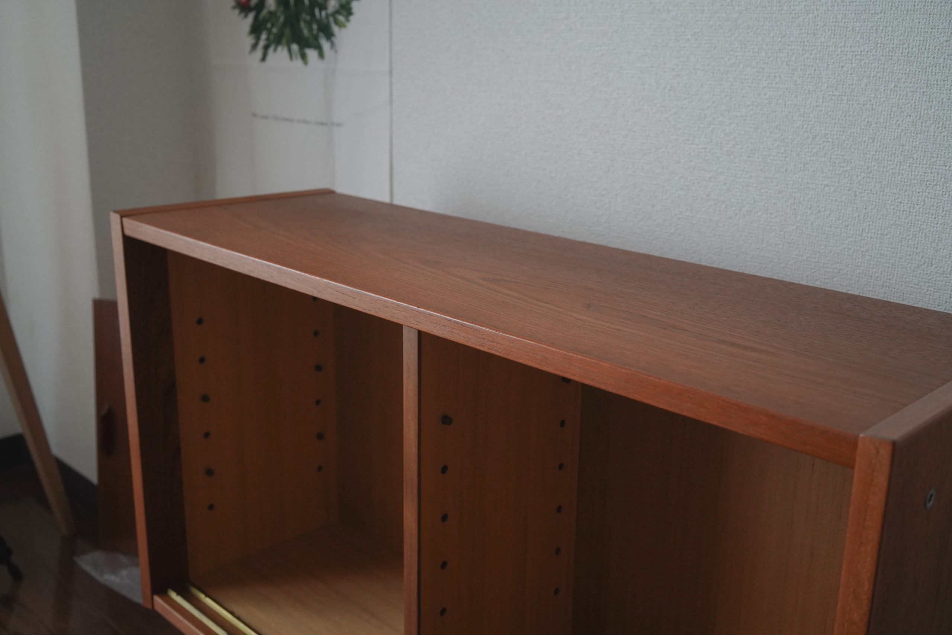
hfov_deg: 54.4
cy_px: 318
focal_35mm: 35
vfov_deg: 37.9
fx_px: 926
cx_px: 476
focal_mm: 35
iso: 2500
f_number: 5.6
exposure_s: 1/80
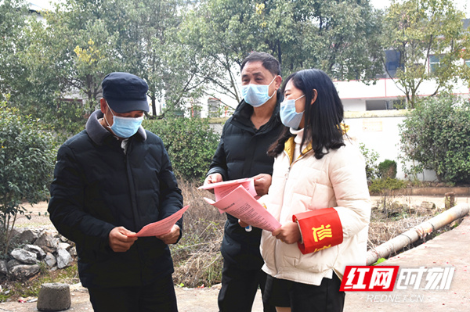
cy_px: 156
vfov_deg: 26.4
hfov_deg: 38.9
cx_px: 235
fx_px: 665
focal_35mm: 51
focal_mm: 34
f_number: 8
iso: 1000
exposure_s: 1/250
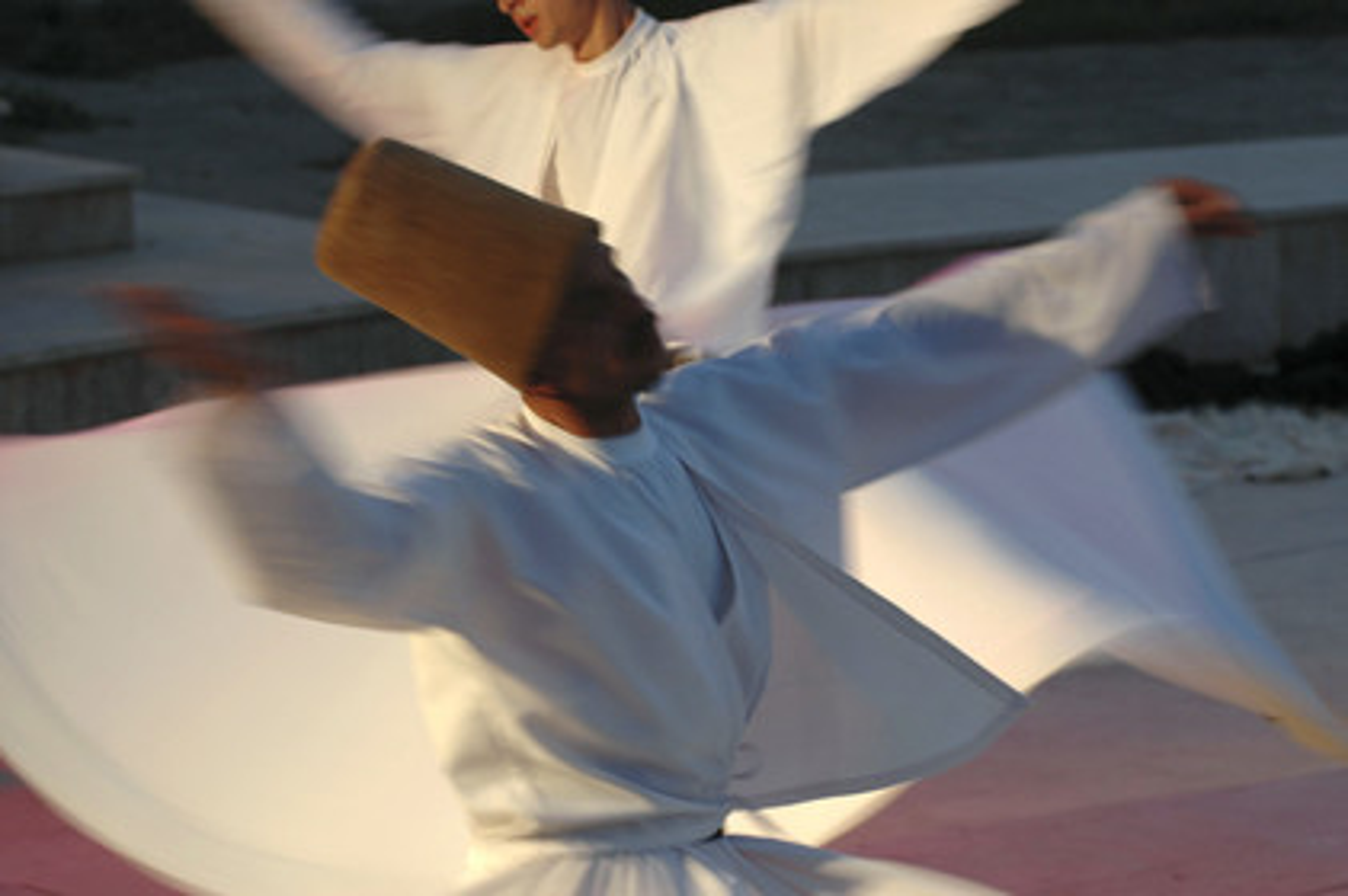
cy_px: 448
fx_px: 7015
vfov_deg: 7.3
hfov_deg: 11.0
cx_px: 674
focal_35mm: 188
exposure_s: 1/30
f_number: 5
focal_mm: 125
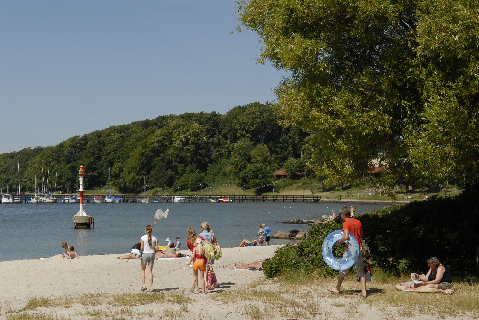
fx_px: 959
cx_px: 240
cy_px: 160
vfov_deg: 19.0
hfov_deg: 28.0
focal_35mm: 72
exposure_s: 1/750
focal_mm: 48
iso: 200
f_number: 8
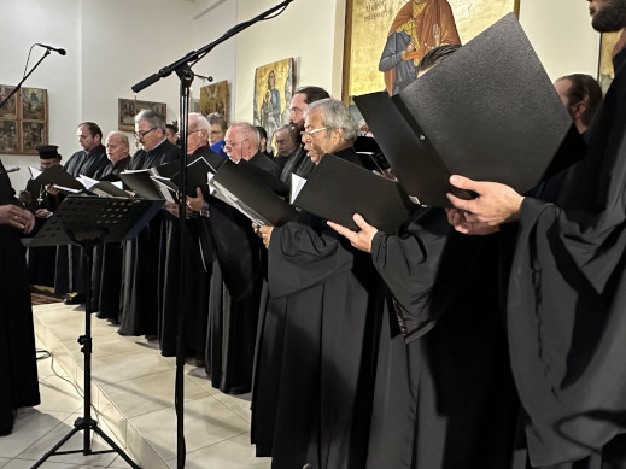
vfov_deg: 51.3
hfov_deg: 65.3
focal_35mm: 27
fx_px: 488
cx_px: 335
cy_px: 231
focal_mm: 2.22
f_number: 2.2
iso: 500
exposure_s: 1/60
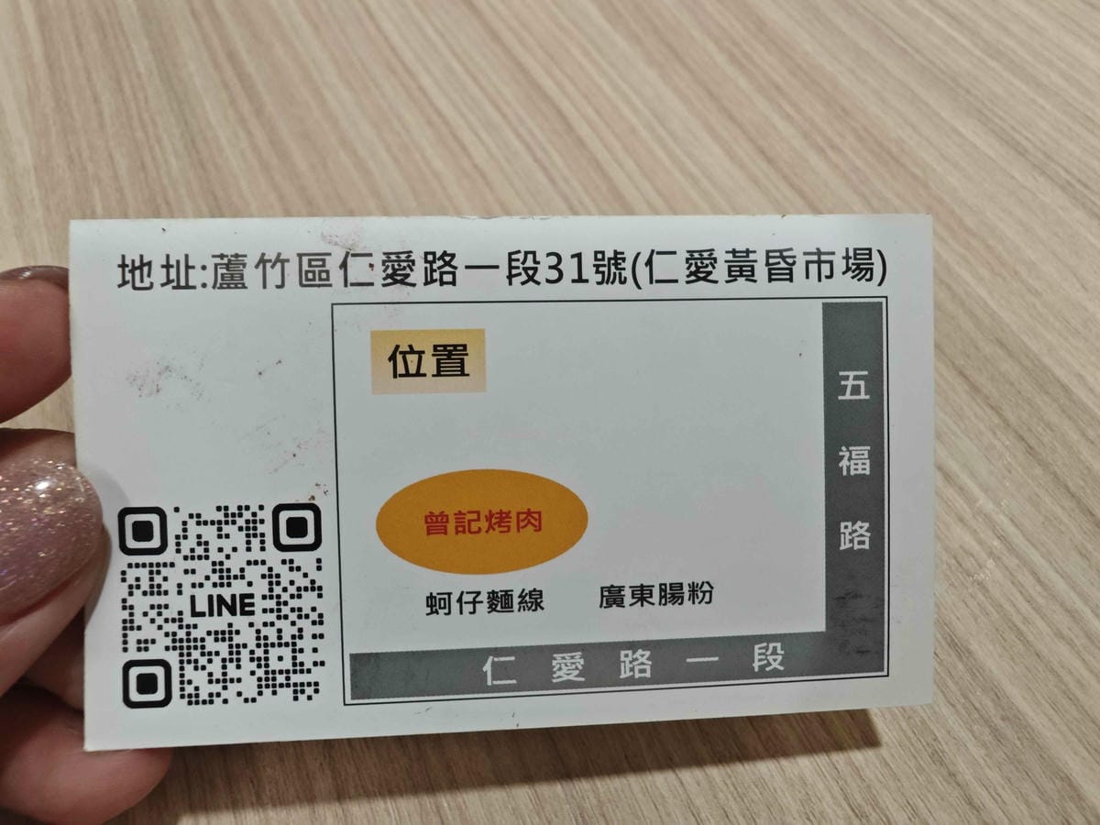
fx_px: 731
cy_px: 412
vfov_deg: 58.9
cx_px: 550
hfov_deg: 73.9
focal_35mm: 23
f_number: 1.8
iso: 200
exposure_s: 1/60
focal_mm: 2.03
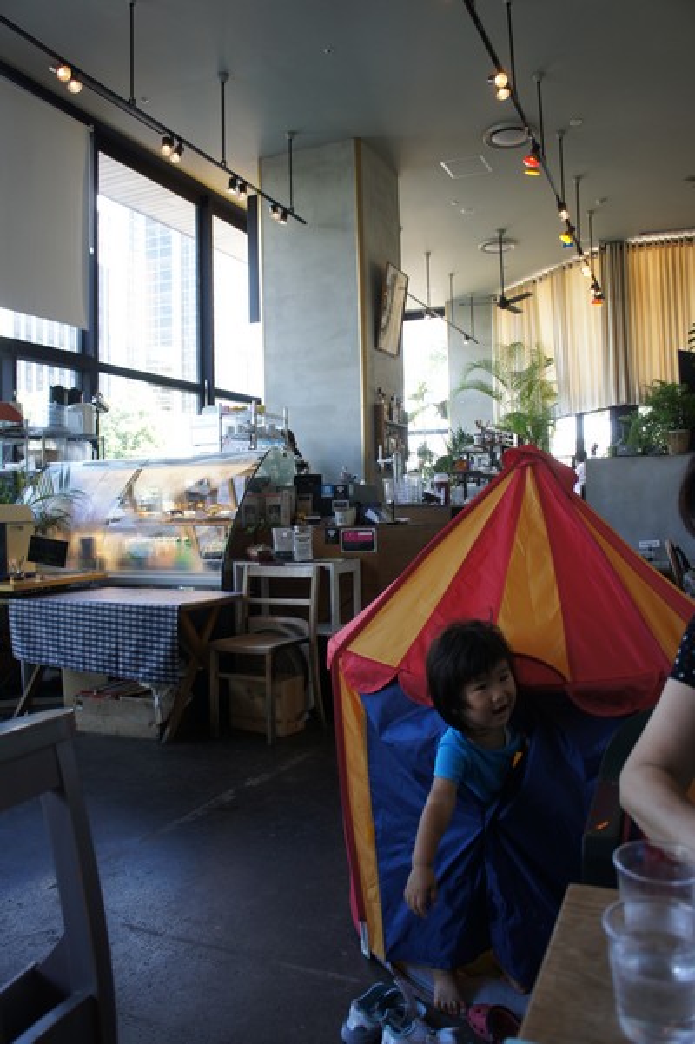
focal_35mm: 27
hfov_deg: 47.9
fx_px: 783
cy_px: 522
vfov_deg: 67.4
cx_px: 348
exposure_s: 1/40
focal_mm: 18
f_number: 4
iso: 200
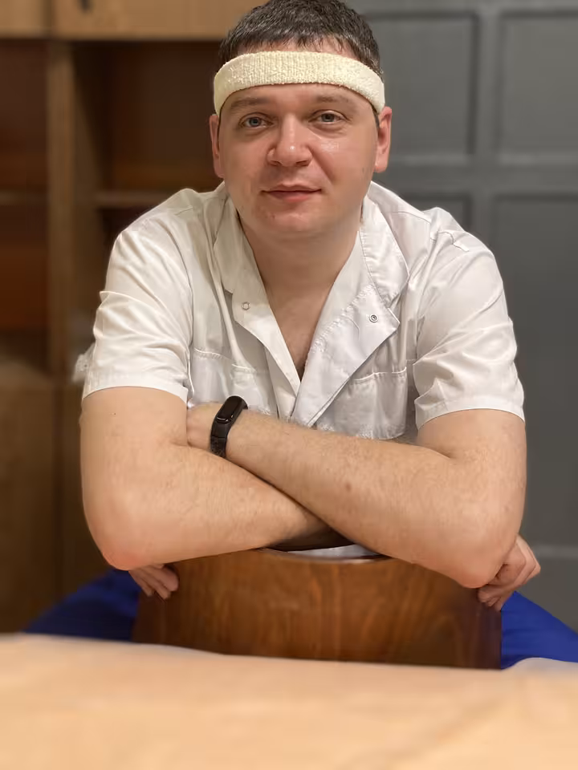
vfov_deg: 63.4
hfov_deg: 49.7
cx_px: 289
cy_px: 385
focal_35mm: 28
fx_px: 623
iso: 125
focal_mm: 3.99
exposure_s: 1/50
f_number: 1.8
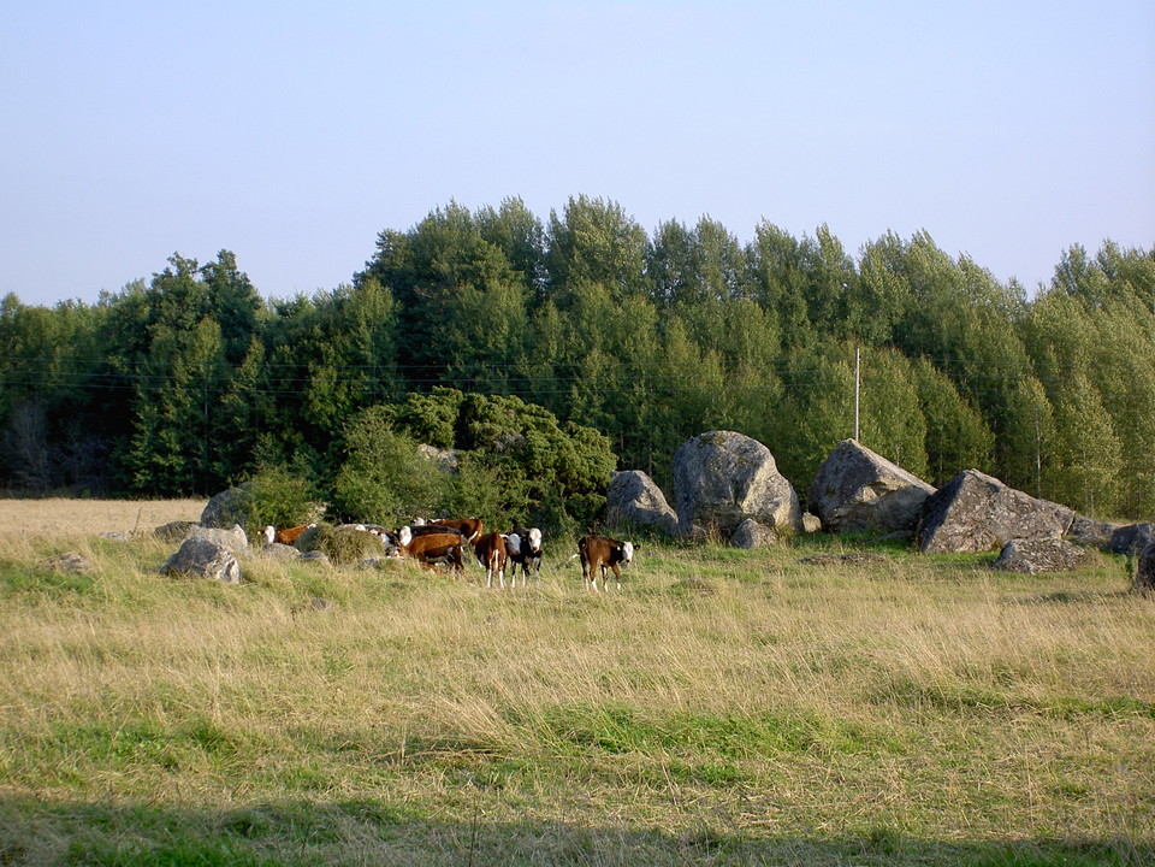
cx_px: 578
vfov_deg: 14.5
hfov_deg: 19.3
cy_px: 434
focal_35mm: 102
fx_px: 3403
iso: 50
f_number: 4.9
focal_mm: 16.8
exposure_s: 1/125
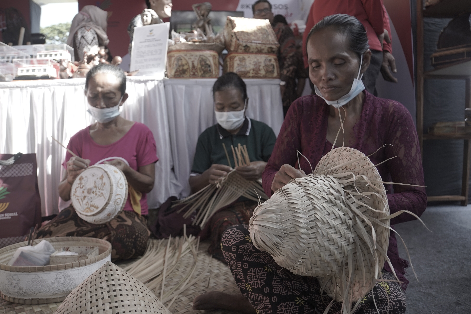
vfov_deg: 47.9
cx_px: 236
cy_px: 157
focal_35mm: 27
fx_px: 353
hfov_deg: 67.4
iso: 800
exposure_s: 1/640
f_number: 3.5
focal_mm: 18
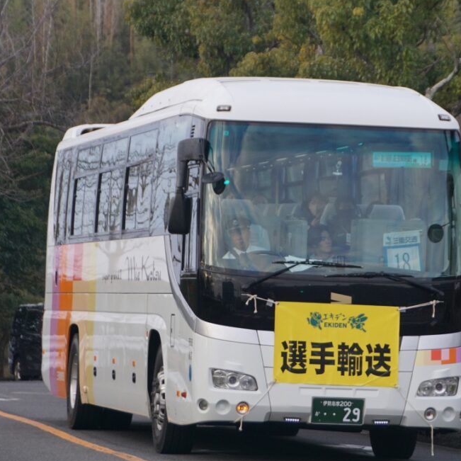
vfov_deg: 6.7
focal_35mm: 261
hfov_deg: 6.7
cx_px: 292
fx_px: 3933
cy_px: 237
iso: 320
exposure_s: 1/160
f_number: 6.3
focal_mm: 130
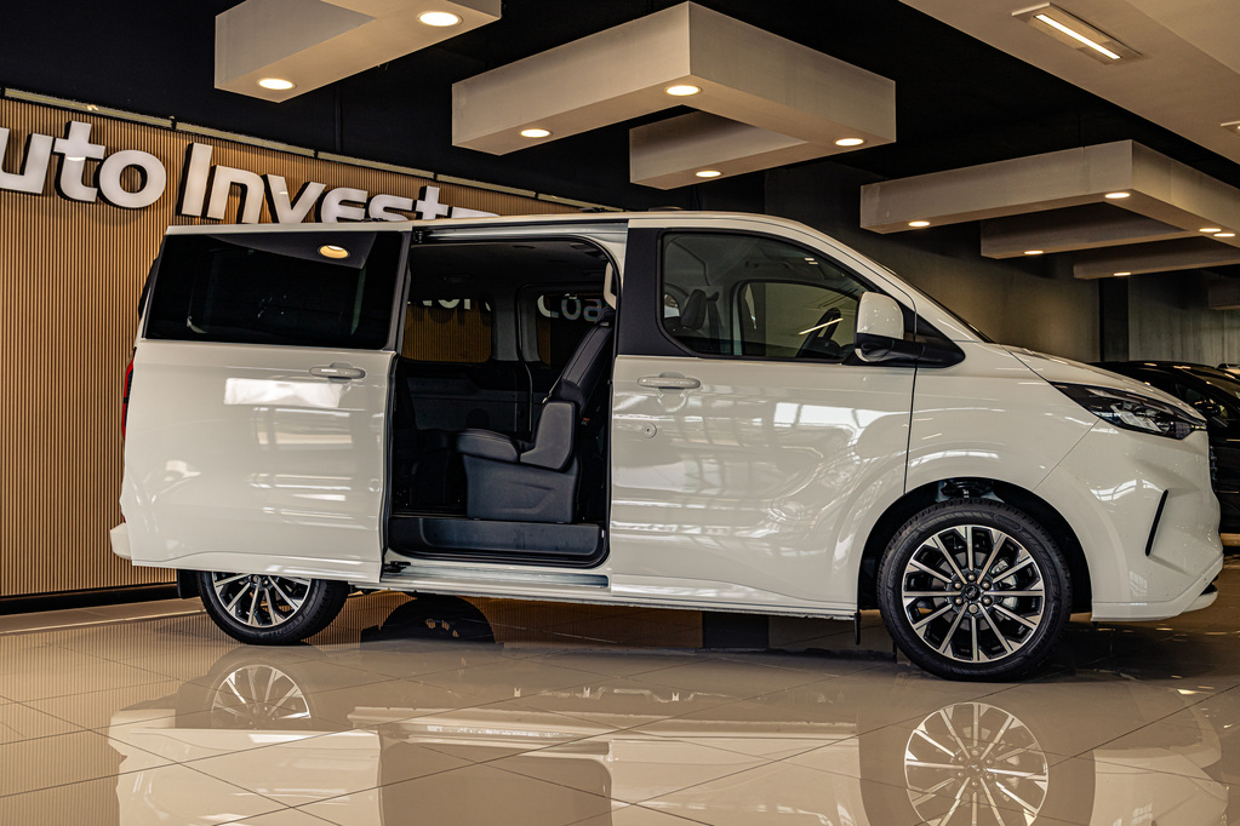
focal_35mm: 35
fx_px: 1205
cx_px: 620
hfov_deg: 54.4
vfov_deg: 37.9
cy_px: 413
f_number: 5
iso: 200
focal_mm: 35
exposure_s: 1/200
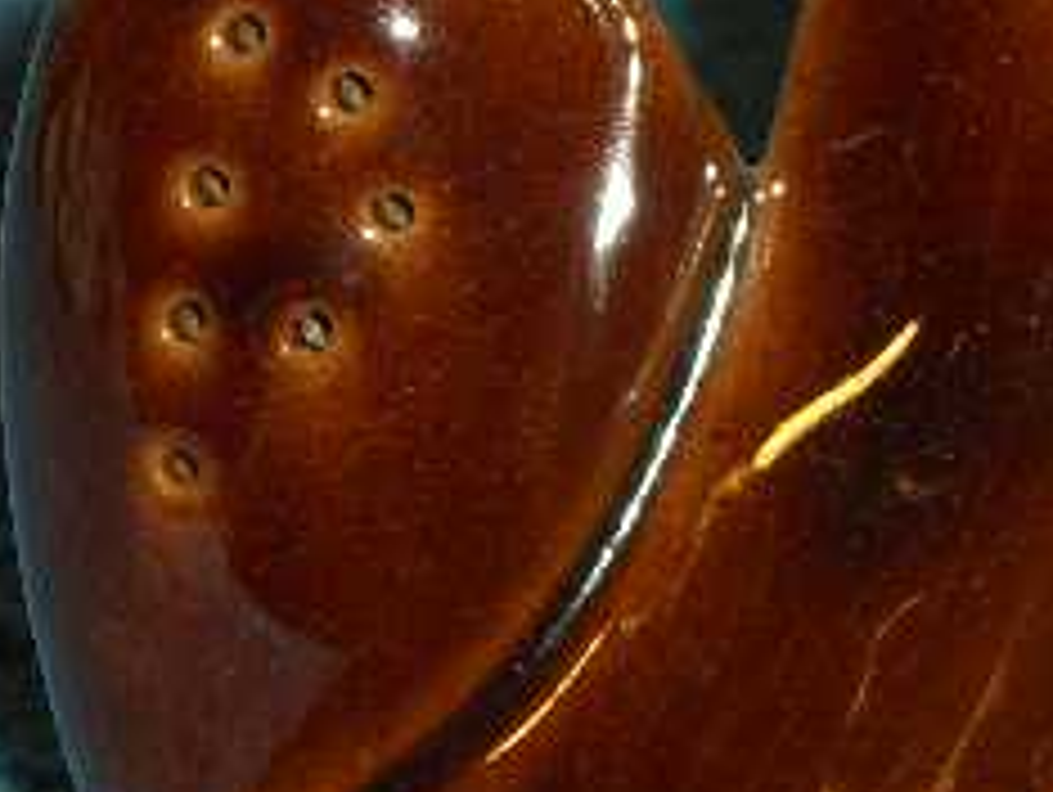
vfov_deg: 7.0
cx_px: 774
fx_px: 6486
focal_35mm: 213
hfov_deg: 9.3
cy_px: 495
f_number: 8.6
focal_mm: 16.3
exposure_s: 1/30
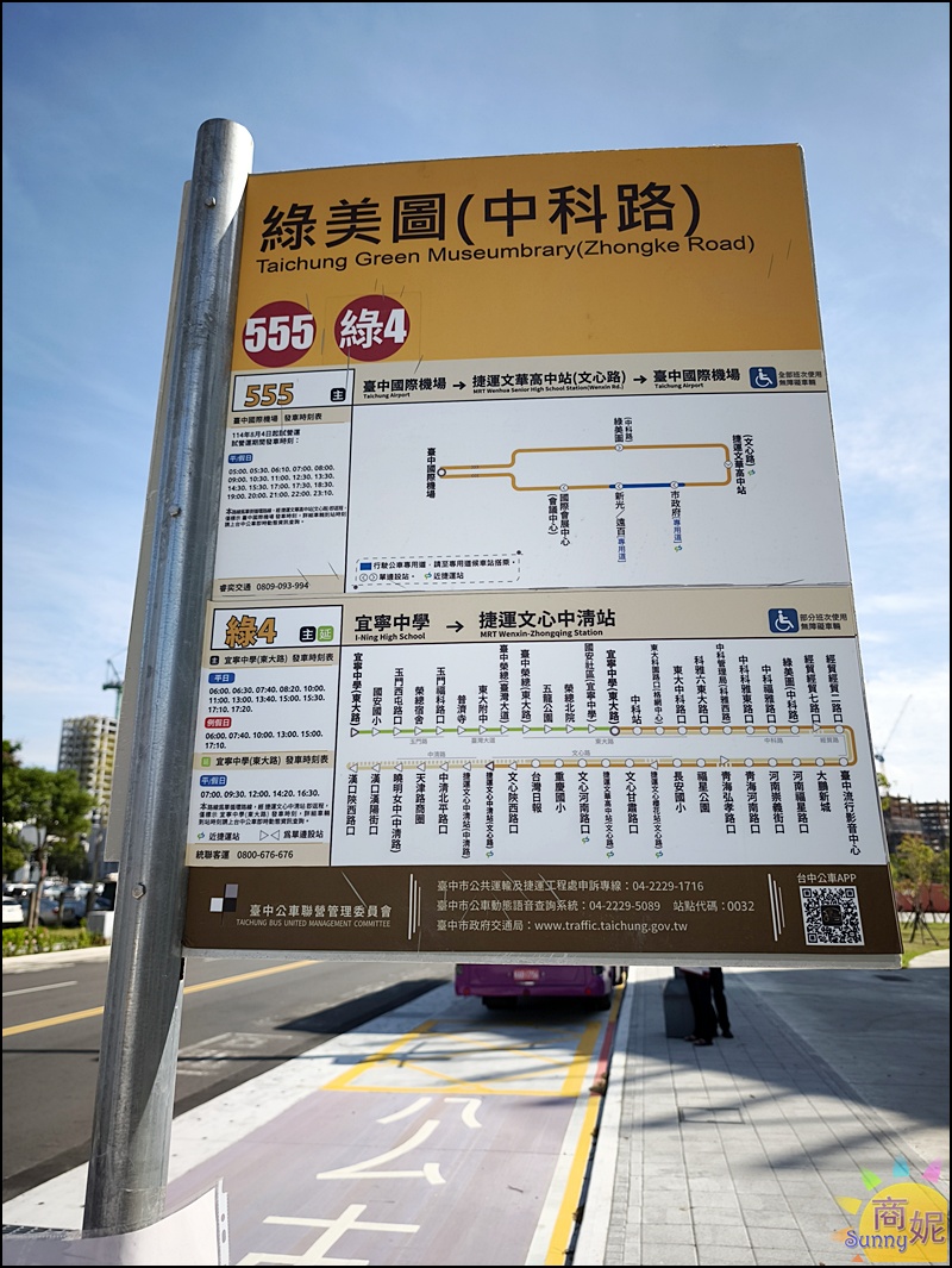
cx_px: 476
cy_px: 634
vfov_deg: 73.9
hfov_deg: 58.9
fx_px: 843
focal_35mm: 23
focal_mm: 6.57
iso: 50
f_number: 1.6
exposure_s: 1/1158
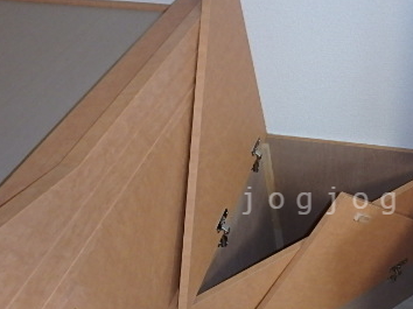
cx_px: 322
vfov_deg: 37.4
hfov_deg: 46.8
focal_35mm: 38
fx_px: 453
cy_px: 201
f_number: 3.5
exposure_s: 1/30
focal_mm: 3.7
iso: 400
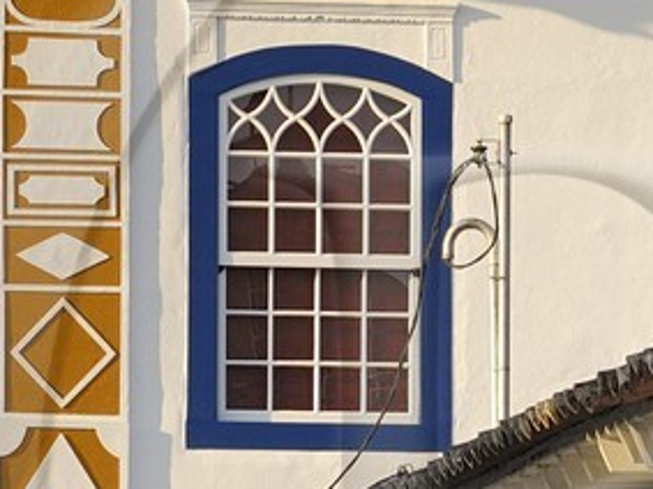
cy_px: 534
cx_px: 881
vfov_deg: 2.6
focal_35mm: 570
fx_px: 10748
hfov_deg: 3.5
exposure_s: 1/125
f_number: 7.1
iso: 100
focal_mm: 70
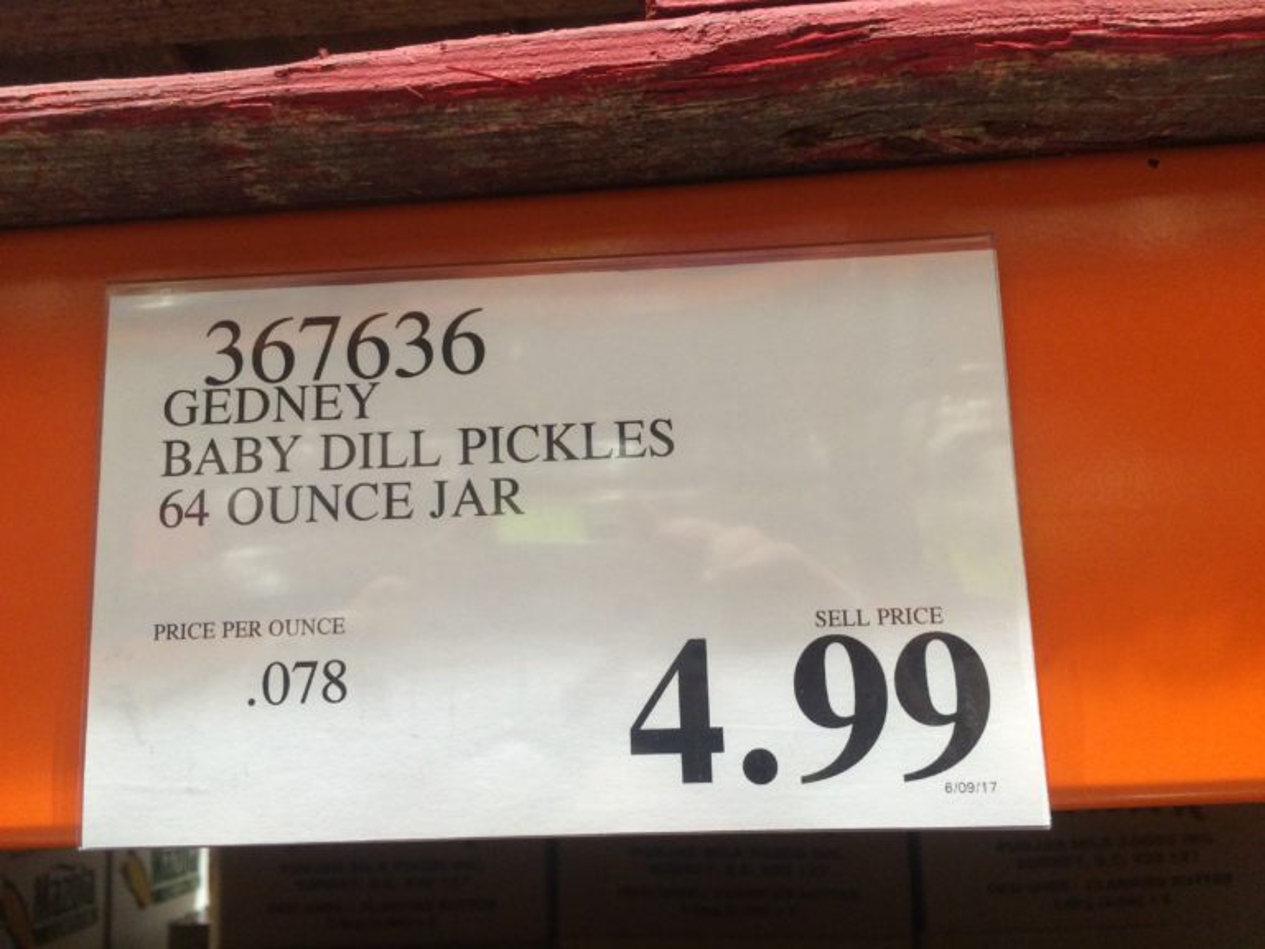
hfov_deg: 61.7
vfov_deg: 48.2
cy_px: 474
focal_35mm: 29
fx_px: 1060
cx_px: 632
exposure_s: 1/33
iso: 160
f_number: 2.2
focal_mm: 4.15
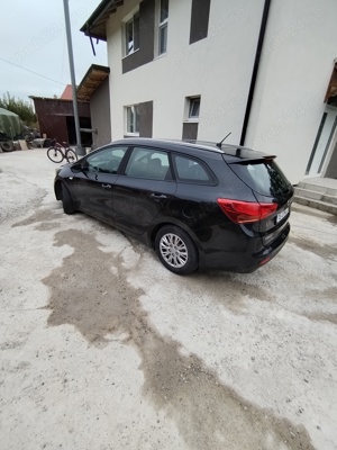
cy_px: 225
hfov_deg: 78.1
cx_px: 168
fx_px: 208
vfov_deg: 94.5
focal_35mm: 16
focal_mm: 1.42
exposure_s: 1/164
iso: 100
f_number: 2.2
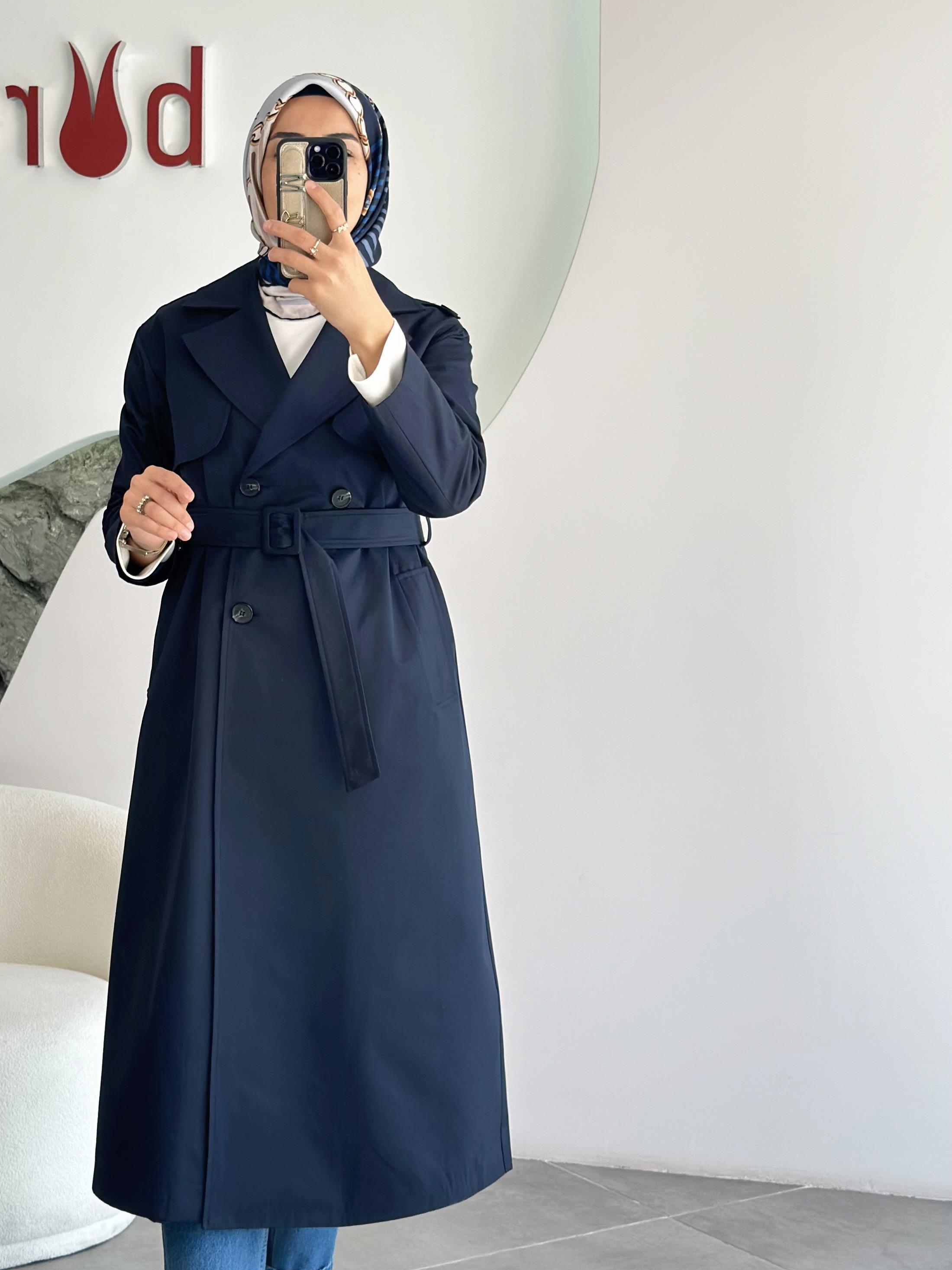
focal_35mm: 66
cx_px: 301
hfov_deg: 22.1
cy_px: 527
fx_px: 2420
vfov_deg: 29.3
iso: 80
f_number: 1.78
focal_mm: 6.86
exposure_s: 1/302
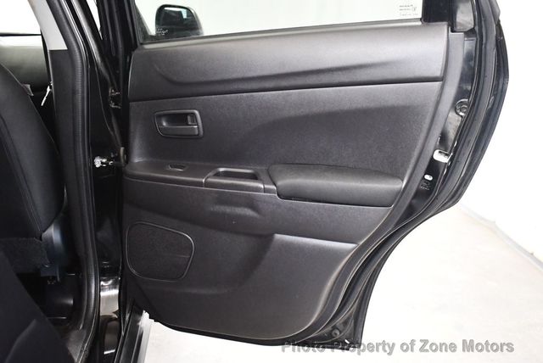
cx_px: 272
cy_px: 182
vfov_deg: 36.9
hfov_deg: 53.1
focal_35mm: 36
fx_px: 543
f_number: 3.5
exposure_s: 1/60
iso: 4500
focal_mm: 18
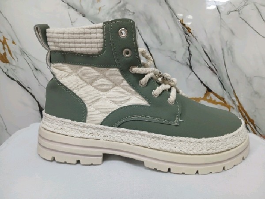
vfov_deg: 53.1
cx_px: 132
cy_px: 100
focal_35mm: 26
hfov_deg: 67.3
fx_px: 199
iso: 250
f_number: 1.8
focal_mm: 3.98
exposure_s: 1/40.2
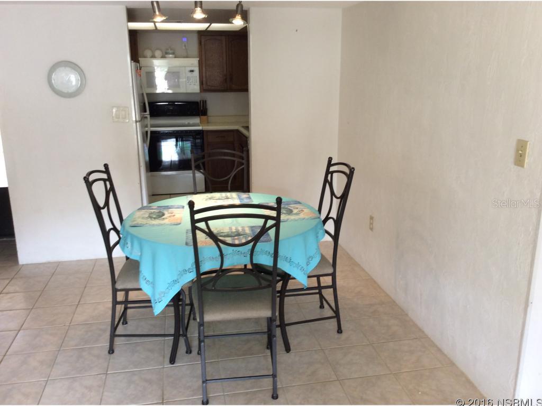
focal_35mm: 32
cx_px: 271
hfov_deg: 56.8
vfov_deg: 44.2
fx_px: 501
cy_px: 203
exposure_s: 1/24
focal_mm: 3.3
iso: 50
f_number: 2.4
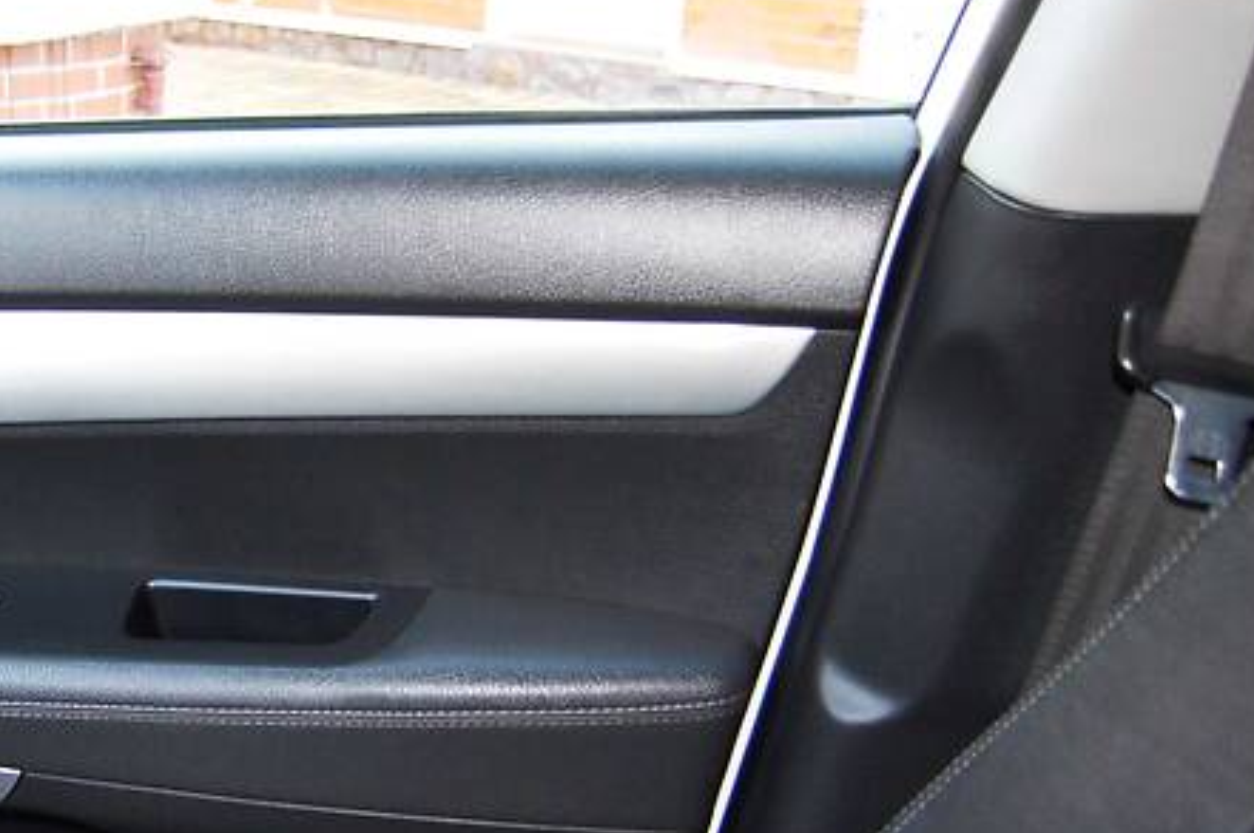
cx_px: 199
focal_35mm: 49
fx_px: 1705
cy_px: 489
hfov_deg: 38.4
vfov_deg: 27.4
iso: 400
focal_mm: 18
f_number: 3.5
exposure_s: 1/60
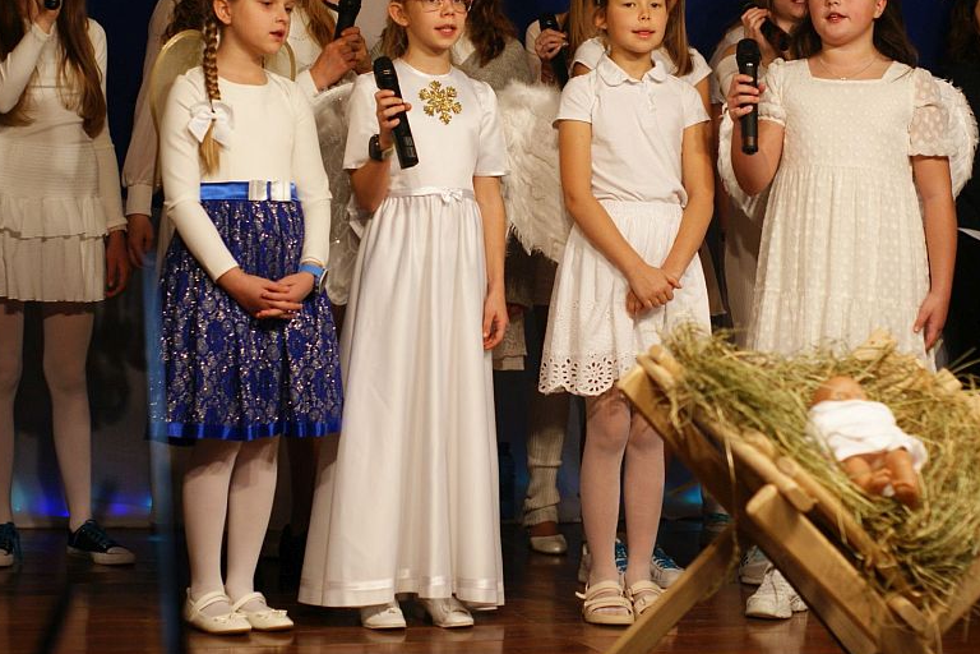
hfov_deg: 20.4
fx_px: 2722
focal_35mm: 100
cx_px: 555
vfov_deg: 13.7
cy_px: 264
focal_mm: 50
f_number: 2.8
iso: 400
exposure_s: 1/80
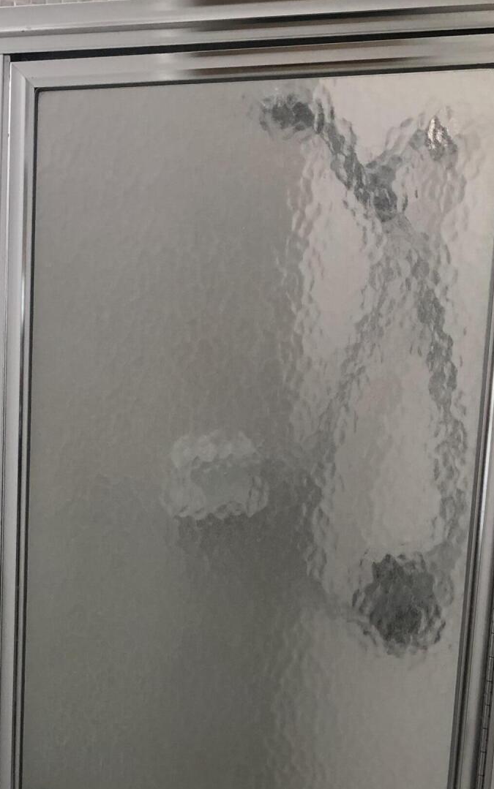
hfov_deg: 22.9
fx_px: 1184
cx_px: 41
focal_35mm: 55
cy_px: 635
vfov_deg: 35.6
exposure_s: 1/30
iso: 32
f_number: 1.8
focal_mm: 3.99
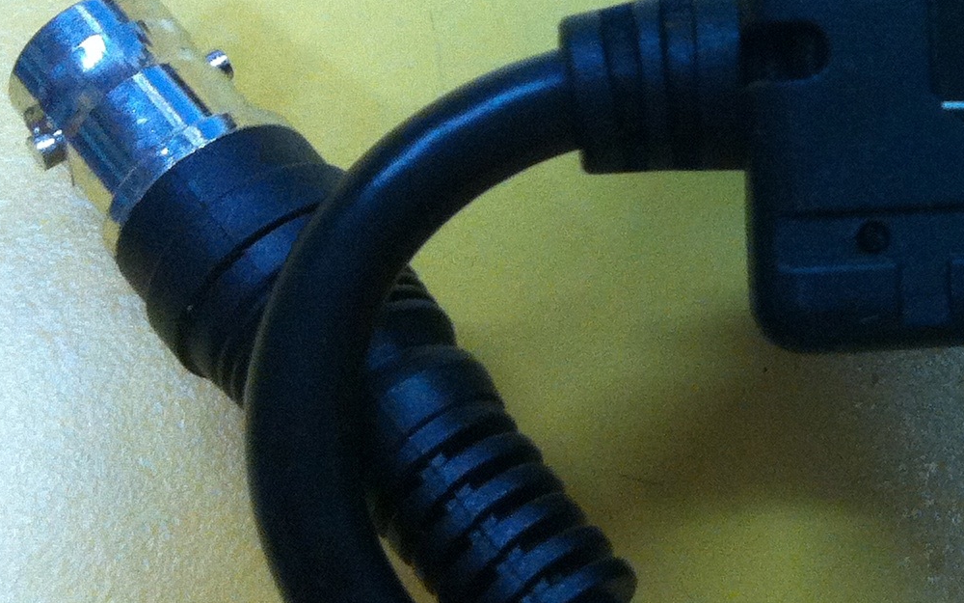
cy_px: 95
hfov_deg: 20.6
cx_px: 1075
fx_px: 2522
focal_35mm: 96
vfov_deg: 13.5
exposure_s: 1/17
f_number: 2.8
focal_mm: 3.85
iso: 250
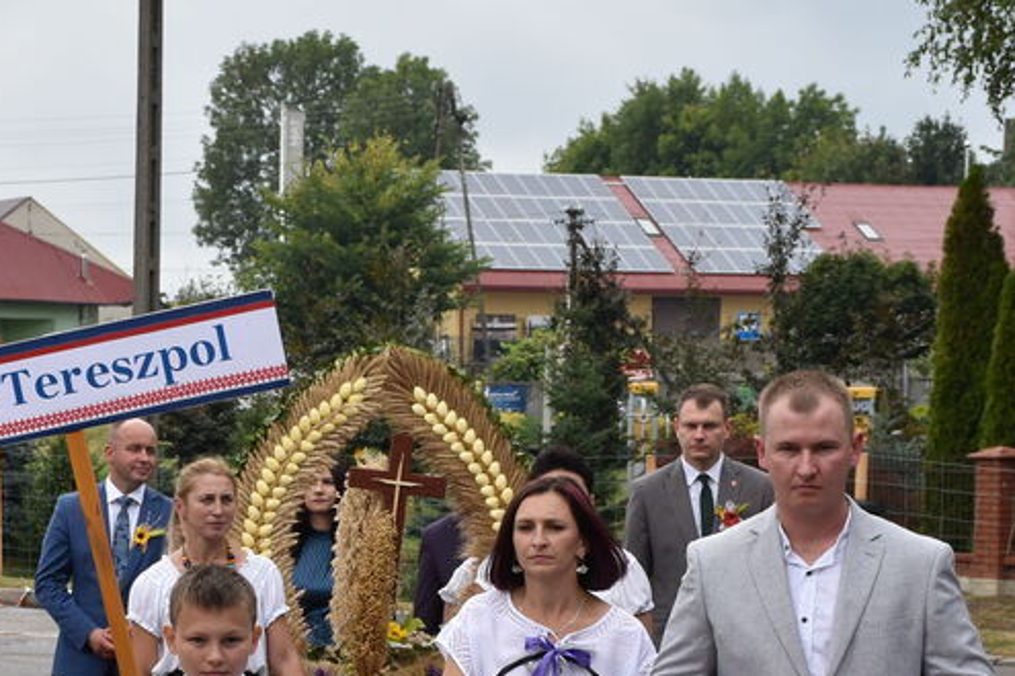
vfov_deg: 11.0
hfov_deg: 16.5
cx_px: 281
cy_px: 648
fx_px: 3496
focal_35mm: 124
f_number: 8
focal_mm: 40
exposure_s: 1/250
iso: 200
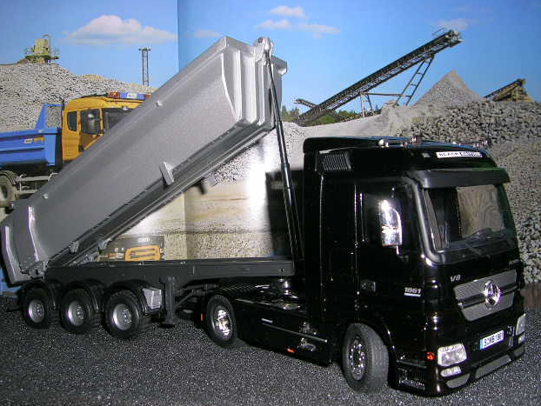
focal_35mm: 36
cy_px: 199
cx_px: 270
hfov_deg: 51.3
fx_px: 563
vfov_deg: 39.7
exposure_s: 1/60.1
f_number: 4.8
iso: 50
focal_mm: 5.4
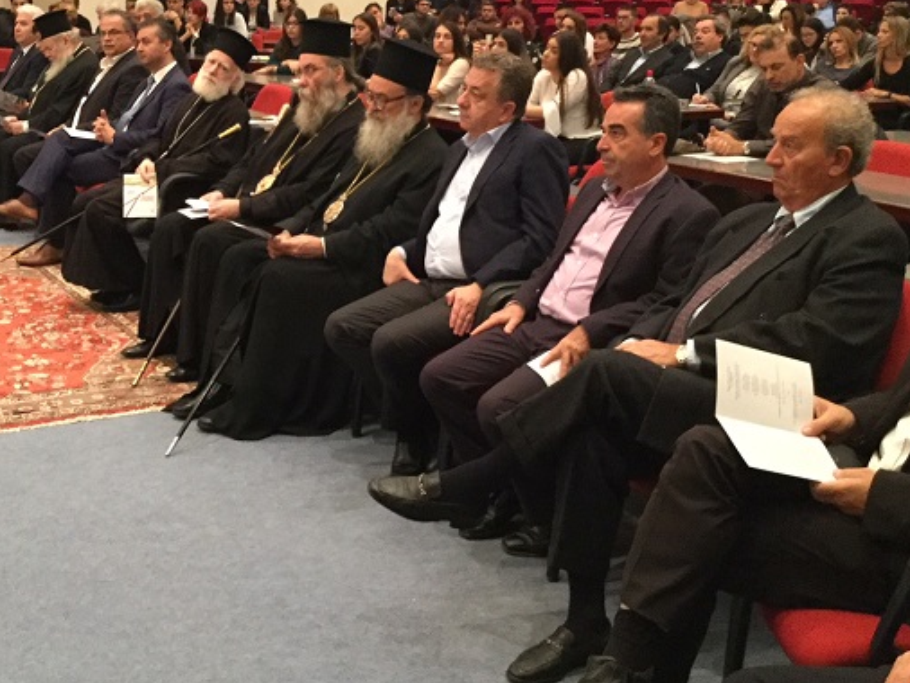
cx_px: 335
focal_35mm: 49
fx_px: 1289
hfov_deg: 38.6
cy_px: 313
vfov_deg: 29.7
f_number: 2.4
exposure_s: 1/17
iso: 250
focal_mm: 3.3
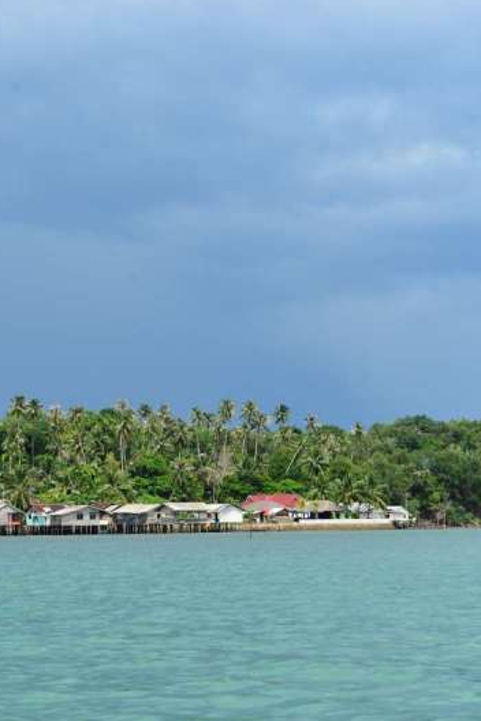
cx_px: 154
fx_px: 1884
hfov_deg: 14.5
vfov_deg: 21.7
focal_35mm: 94
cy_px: 359
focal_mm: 62
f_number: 8
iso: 100
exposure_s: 1/250
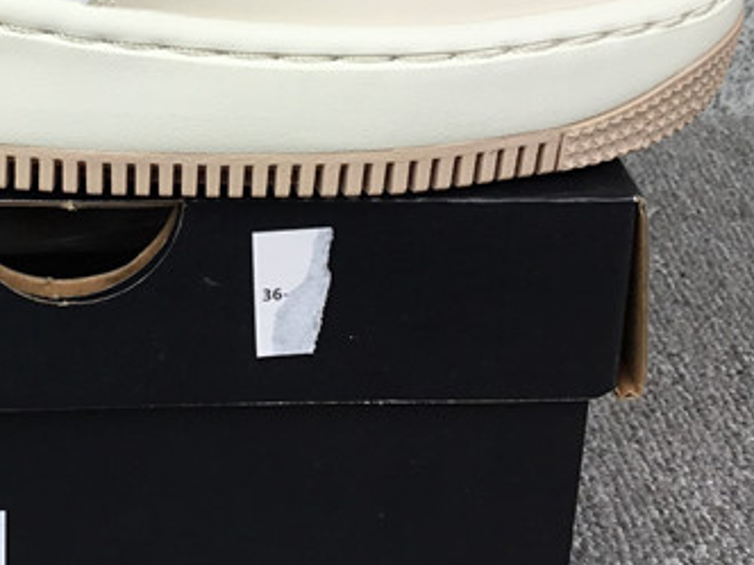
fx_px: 1830
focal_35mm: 84
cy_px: 78
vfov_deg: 17.4
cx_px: 107
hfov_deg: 22.8
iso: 25
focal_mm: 3.3
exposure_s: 1/132
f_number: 2.4
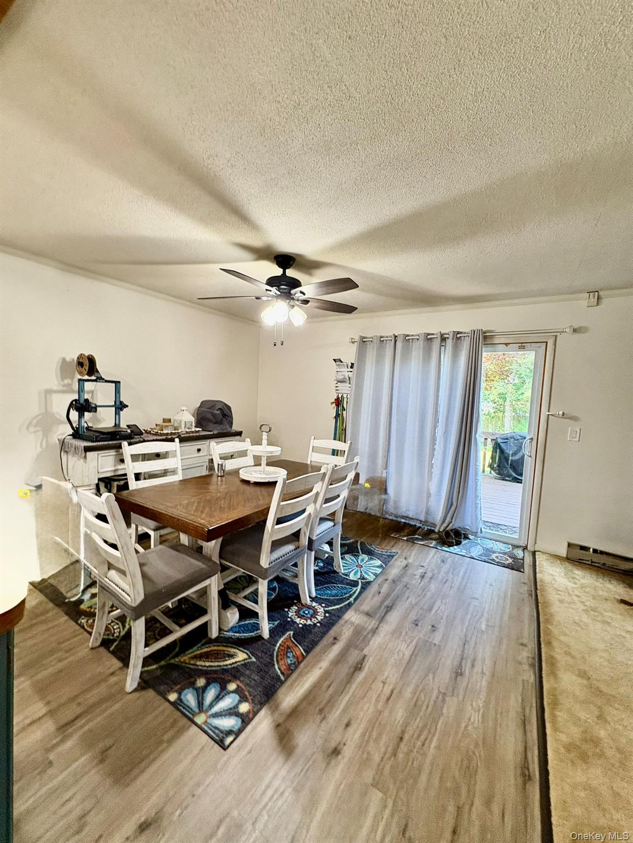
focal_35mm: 14
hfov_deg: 85.7
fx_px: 341
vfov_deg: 102.1
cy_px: 422
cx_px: 316
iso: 250
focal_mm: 2.22
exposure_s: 1/60
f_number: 2.2
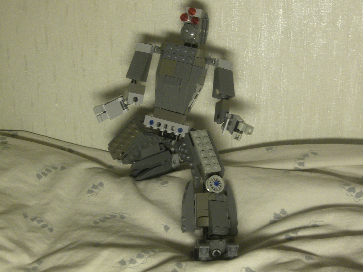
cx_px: 182
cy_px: 136
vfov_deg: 27.5
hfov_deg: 36.2
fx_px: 556
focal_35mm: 53
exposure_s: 1/50
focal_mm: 8.82
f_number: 3.7
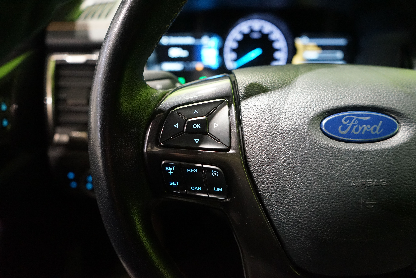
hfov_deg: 65.5
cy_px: 139
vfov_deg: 46.4
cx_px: 208
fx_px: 324
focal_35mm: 28
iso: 6400
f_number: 3.5
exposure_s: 1/60
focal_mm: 28
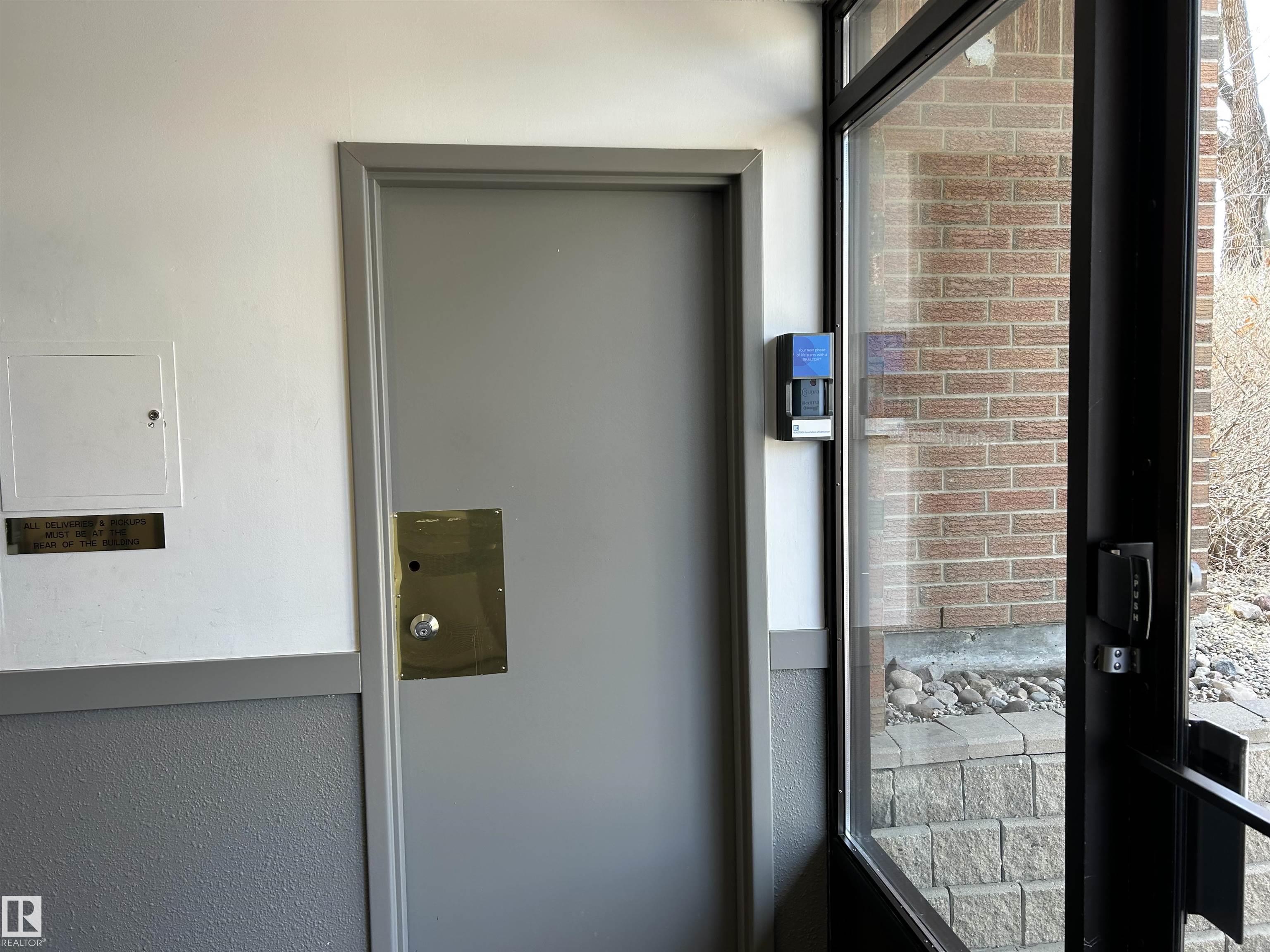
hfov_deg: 67.3
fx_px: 954
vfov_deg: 53.1
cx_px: 635
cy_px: 476
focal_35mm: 26
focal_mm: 5.7
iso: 40
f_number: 1.5
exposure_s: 1/120
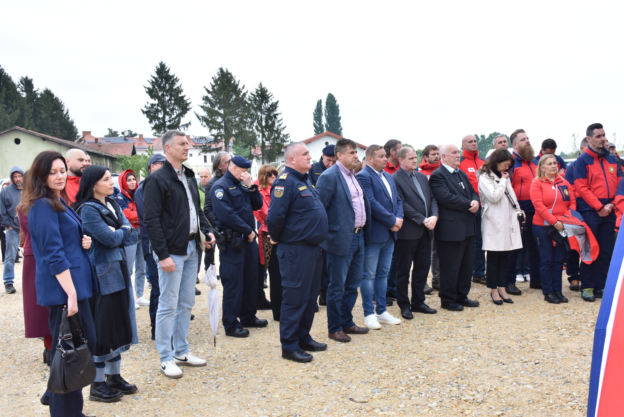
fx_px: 624
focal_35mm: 36
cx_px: 312
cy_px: 208
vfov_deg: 36.9
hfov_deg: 53.1
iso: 280
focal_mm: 24
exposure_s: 1/125
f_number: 5.6
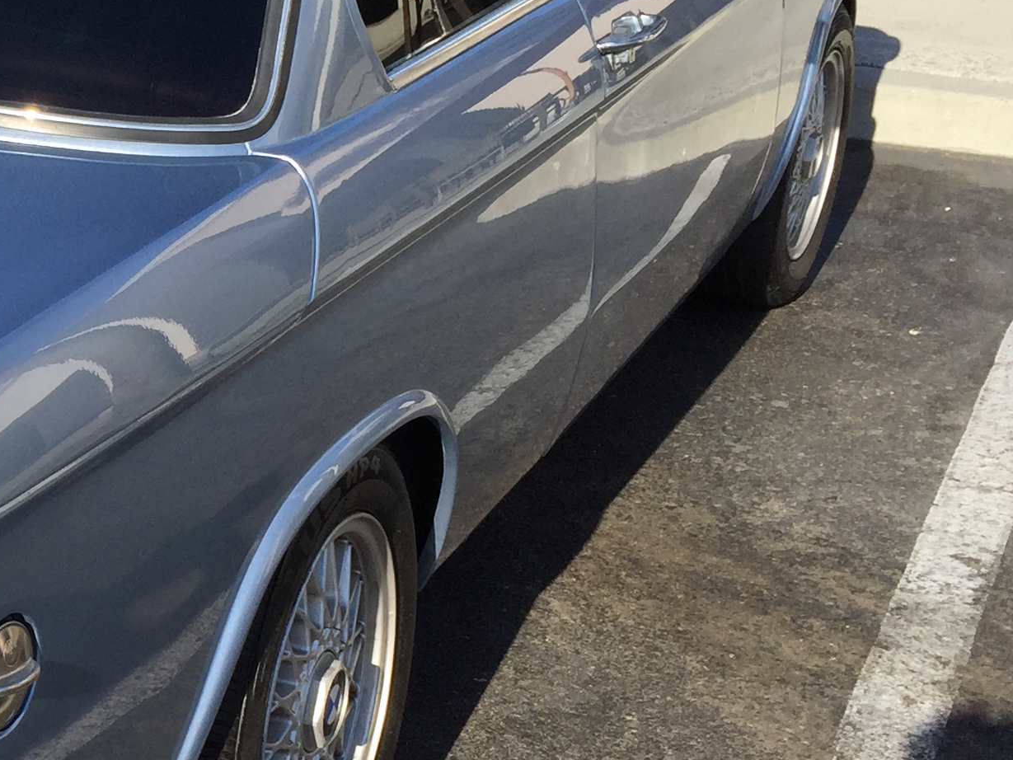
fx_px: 2254
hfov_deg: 23.0
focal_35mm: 77
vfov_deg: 19.1
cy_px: 371
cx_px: -233
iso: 32
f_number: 2.2
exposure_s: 1/1412
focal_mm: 4.15
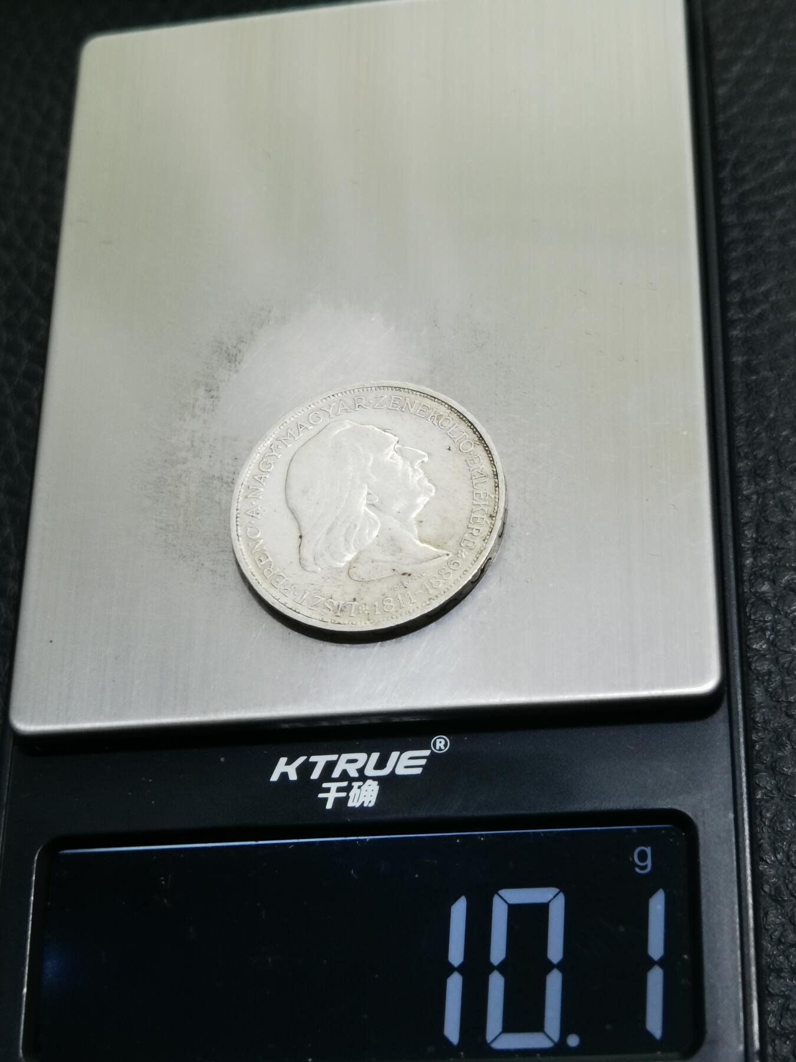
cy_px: 531
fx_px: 1870
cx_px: 398
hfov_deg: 24.0
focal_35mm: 61
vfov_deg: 31.7
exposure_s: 1/100
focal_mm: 6.67
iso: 100
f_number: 1.9
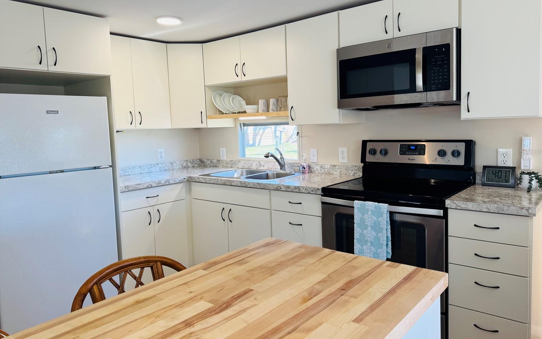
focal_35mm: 26
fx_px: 384
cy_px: 151
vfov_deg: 47.5
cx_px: 275
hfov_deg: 70.4
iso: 80
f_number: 1.78
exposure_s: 1/120
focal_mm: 6.76
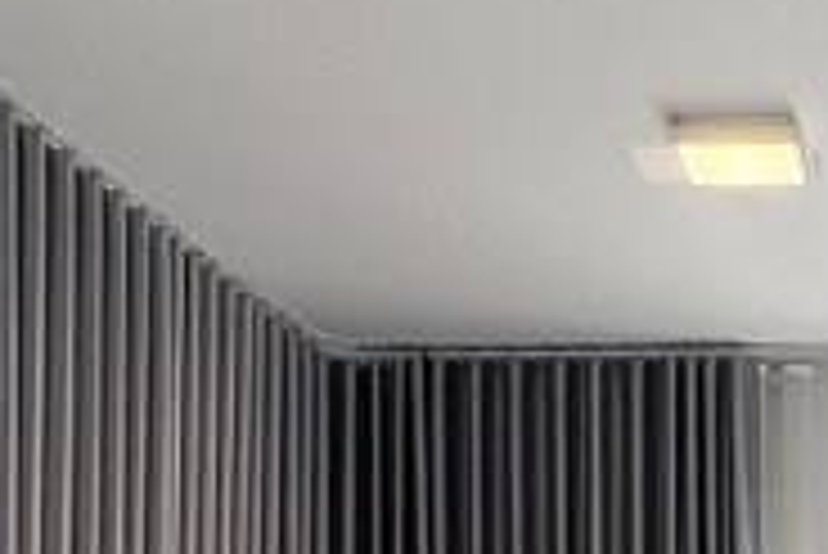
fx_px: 2072
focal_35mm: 90
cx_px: 862
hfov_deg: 21.7
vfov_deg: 14.4
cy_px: 772
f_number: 2.2
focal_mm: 2.22
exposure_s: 1/409
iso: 40
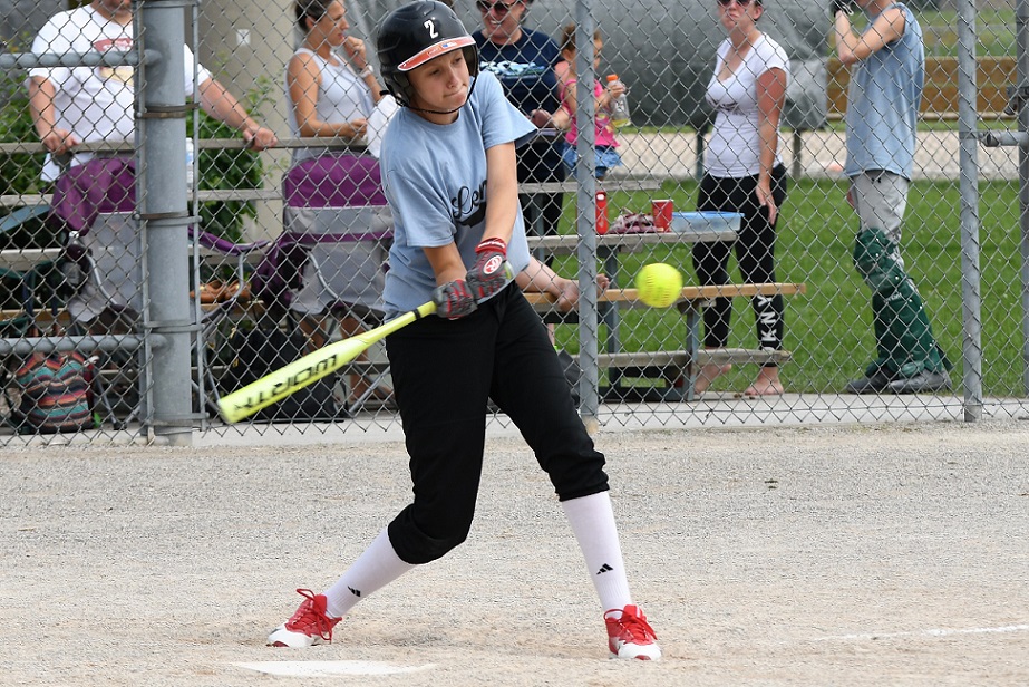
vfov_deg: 8.3
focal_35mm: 165
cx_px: 514
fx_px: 4717
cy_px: 344
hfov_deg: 12.4
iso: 220
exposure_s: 1/1000
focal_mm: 110
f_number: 5
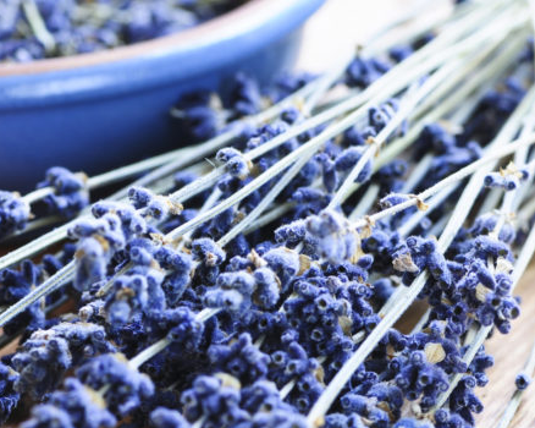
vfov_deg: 6.0
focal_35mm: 259
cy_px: 234
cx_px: 75
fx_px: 4096
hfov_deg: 7.5
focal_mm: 105
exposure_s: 1/6
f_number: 8
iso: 200
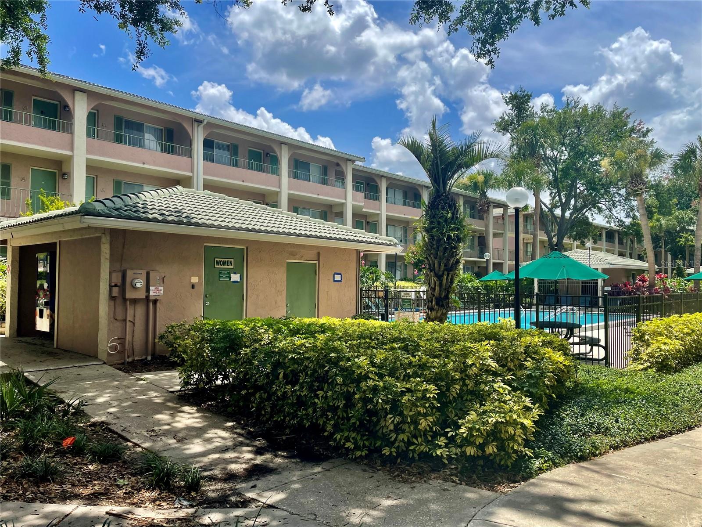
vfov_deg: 53.1
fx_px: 527
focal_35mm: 26
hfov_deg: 67.3
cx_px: 351
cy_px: 264
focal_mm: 4.2
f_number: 1.6
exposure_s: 1/3040
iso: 32
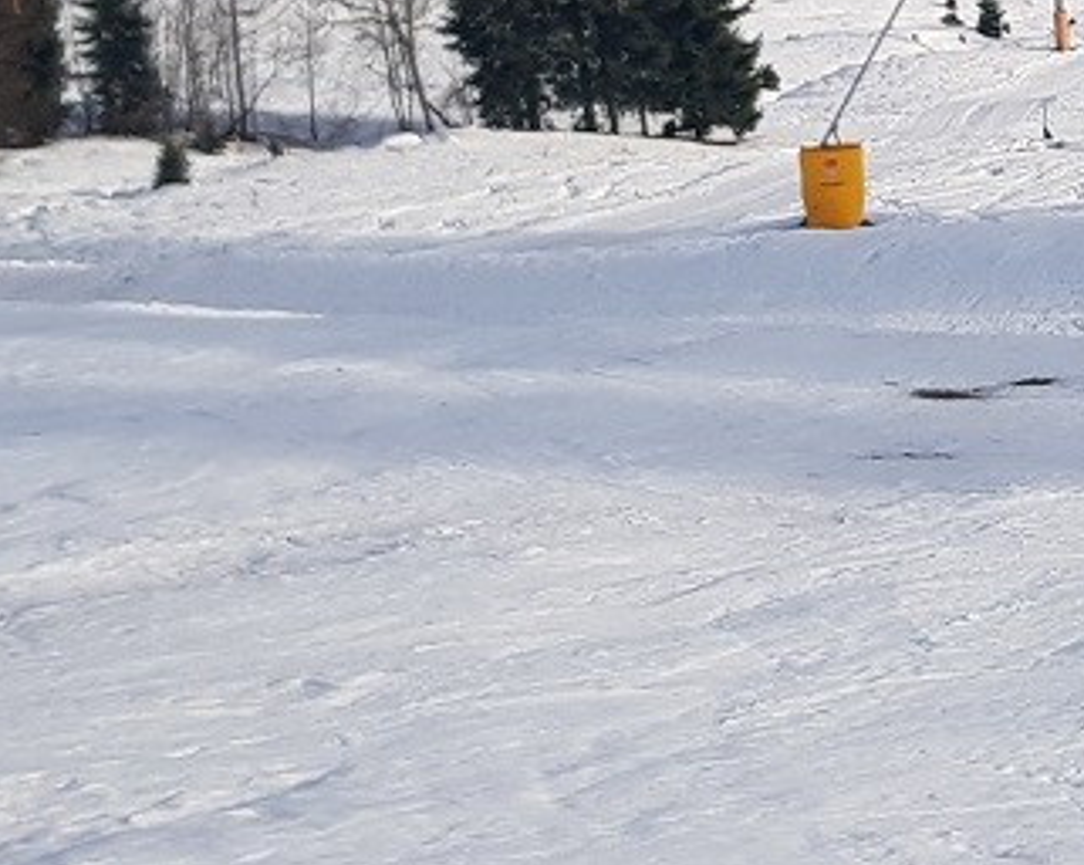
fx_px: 3653
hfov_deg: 16.5
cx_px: 1094
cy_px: 216
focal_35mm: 114
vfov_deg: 13.5
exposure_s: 1/2028
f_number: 1.7
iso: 40
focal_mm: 4.2
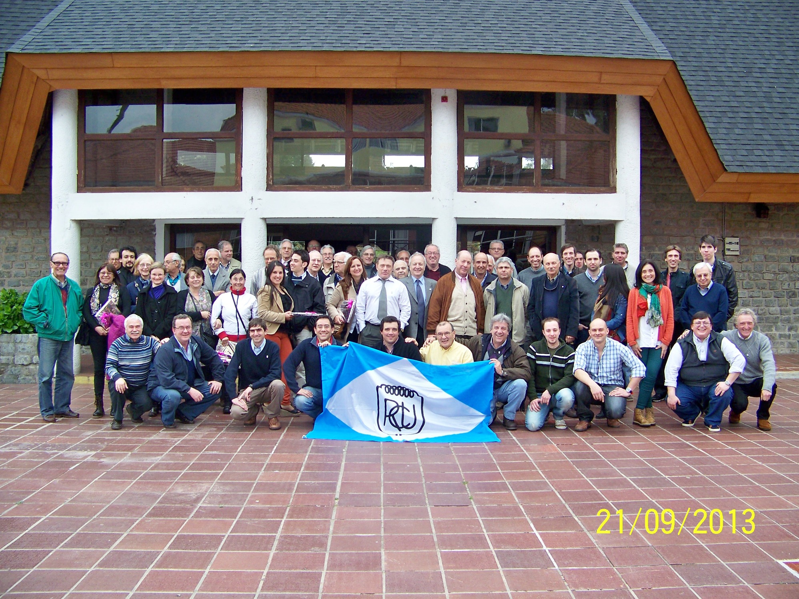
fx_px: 831
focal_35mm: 36
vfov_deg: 39.7
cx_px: 400
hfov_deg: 51.4
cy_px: 300
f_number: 2.8
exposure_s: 1/125
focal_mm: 5.85
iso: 64
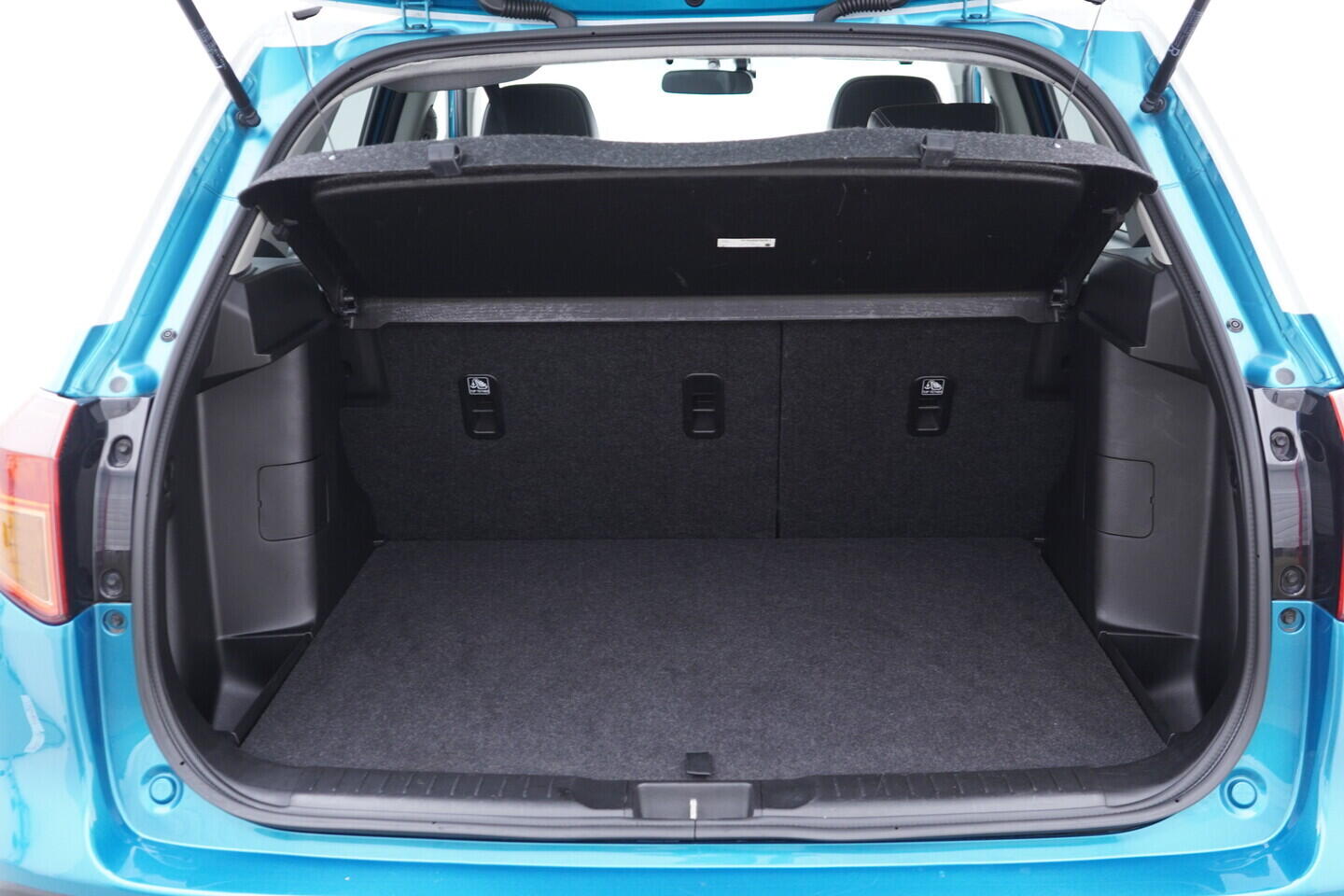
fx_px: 1344
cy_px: 448
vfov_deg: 36.9
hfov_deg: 53.1
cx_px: 672
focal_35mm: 36
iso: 400
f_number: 2.8
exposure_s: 1/40
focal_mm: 24
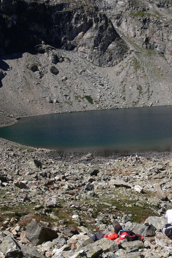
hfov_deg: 26.7
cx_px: 149
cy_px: 129
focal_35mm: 49
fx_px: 351
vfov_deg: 40.3
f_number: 5.6
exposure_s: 1/320
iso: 80
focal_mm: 7.4
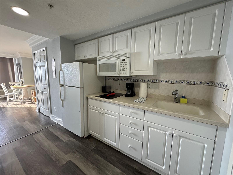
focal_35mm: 14
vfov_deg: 85.7
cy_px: 88
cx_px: 116
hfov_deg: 102.1
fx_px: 94
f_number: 2.2
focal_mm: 2.22
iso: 250
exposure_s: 1/120
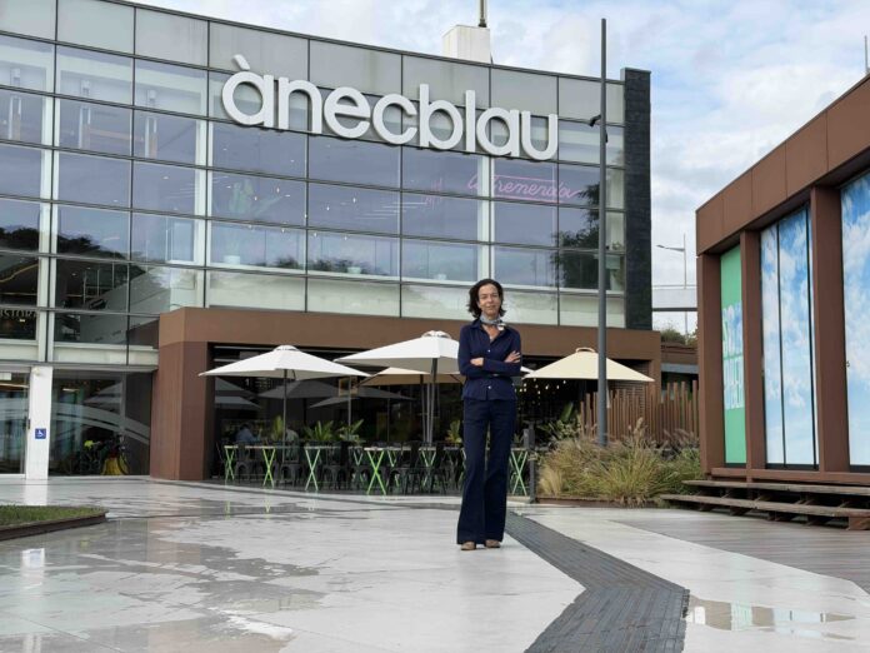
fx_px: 1206
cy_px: 326
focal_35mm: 48
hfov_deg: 39.7
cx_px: 435
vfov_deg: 30.3
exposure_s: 1/2415
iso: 64
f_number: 1.78
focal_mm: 6.76
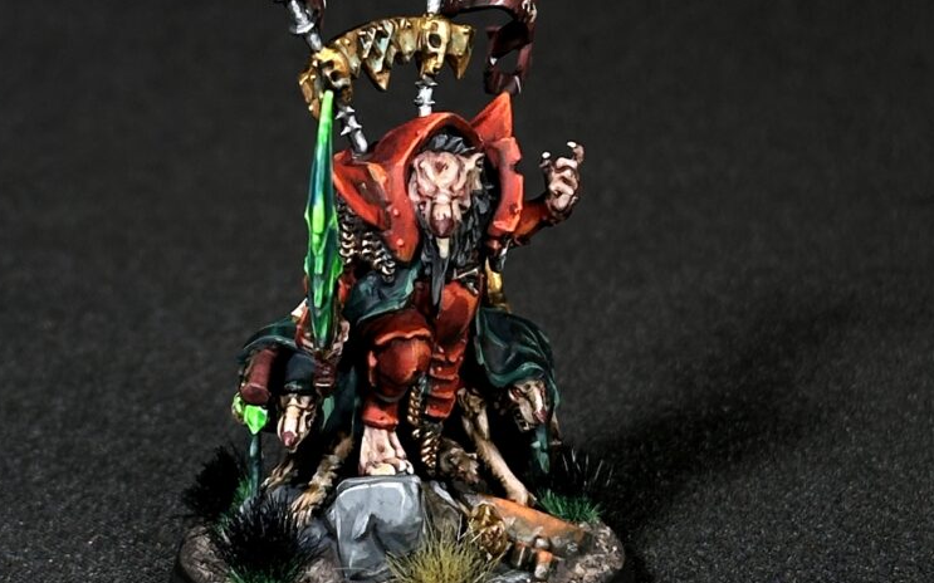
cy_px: 150
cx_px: 465
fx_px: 3792
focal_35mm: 149
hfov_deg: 14.0
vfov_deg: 8.8
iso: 64
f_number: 1.78
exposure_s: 1/100
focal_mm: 6.86
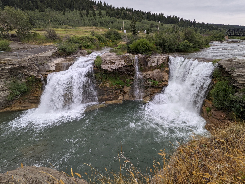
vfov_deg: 78.1
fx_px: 113
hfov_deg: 94.5
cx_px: 122
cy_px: 92
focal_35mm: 16
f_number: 2.2
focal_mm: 2.22
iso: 39
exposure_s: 1/82.7
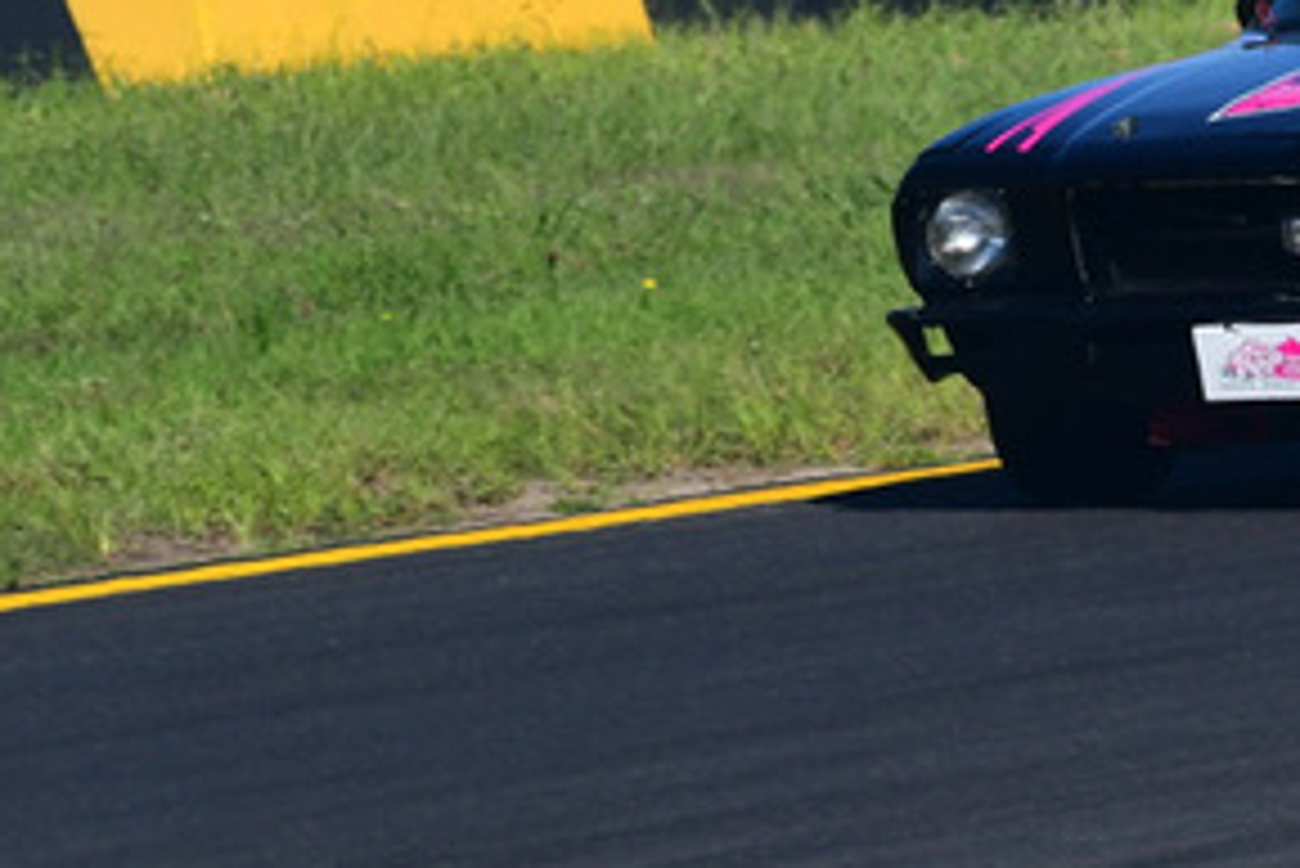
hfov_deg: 1.6
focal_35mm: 1288
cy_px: 202
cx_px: 1750
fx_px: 46532
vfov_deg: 1.1
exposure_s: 1/640
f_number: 13
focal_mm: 310
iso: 400
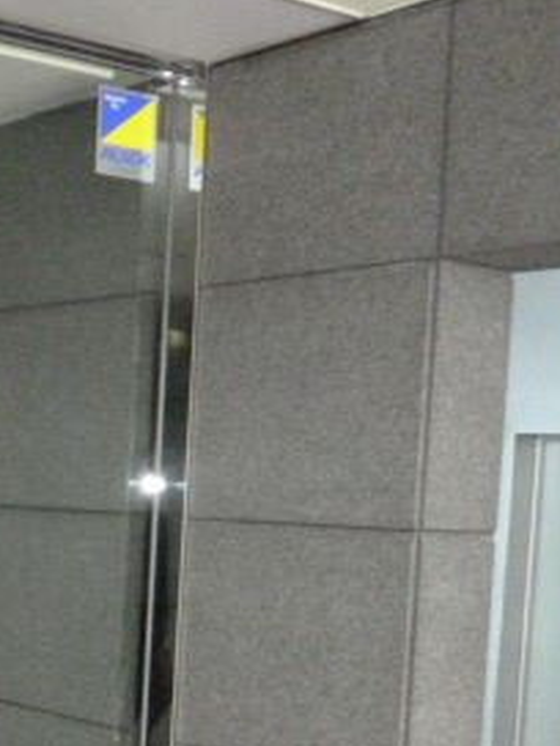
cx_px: -200
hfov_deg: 20.1
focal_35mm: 66
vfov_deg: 28.8
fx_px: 1424
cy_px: 587
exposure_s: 1/125
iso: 1250
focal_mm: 5
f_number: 3.1
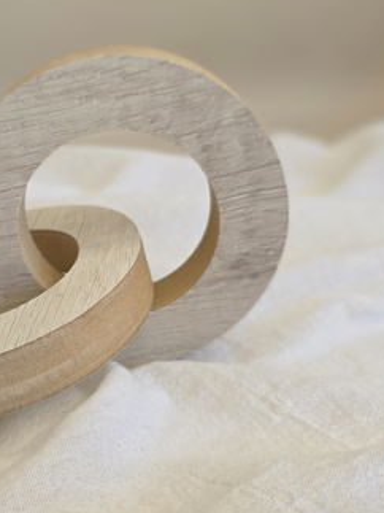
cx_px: 87
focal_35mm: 38
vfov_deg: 49.0
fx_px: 562
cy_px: 264
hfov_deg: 36.6
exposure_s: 1/100
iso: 80
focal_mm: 6.3
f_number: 1.7
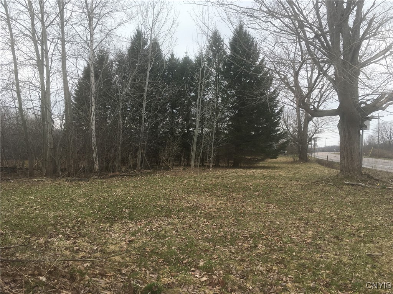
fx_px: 329
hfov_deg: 61.7
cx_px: 196
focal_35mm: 29
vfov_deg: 48.2
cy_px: 147
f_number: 2.2
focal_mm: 4.15
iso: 25
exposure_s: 1/974
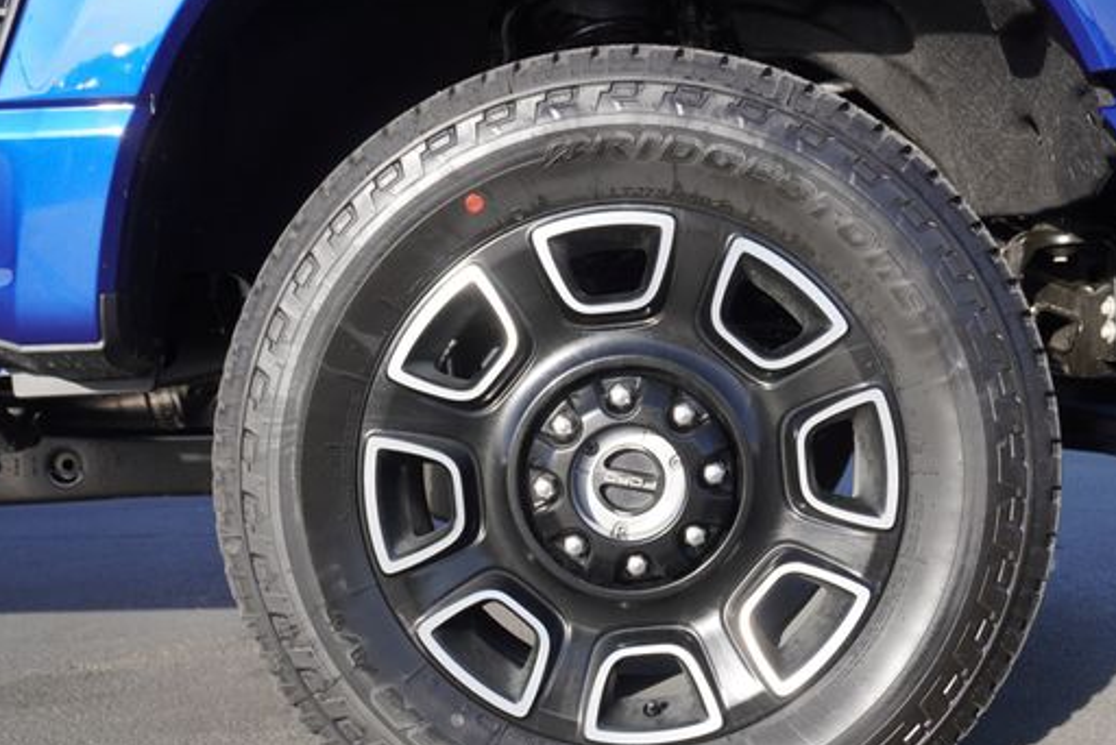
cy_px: 455
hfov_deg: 43.5
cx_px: 608
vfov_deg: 29.8
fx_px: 1396
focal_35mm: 45
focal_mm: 24
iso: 100
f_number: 5
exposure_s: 1/200
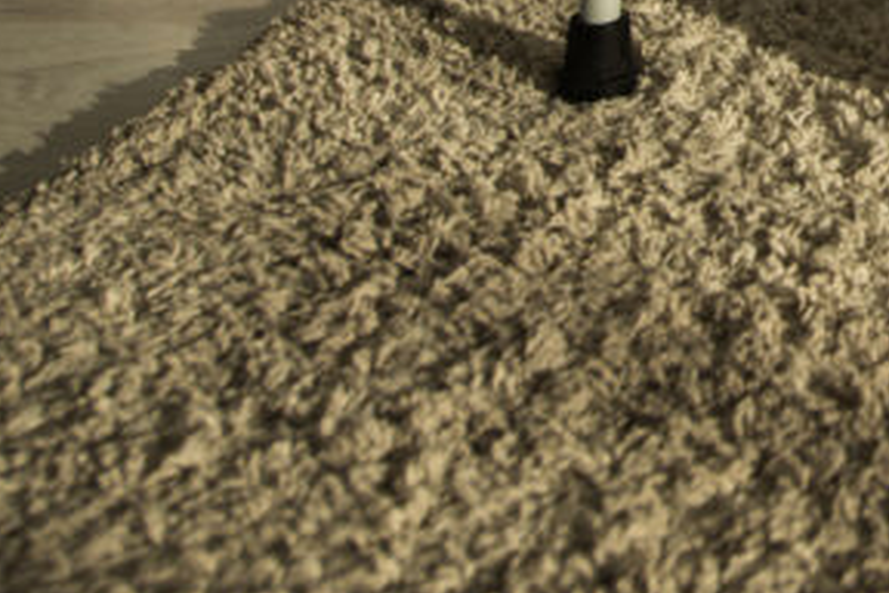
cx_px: 1334
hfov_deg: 23.0
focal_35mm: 71
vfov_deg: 16.4
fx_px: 1753
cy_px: -437
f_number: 4
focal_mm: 20
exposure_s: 1/500
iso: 100
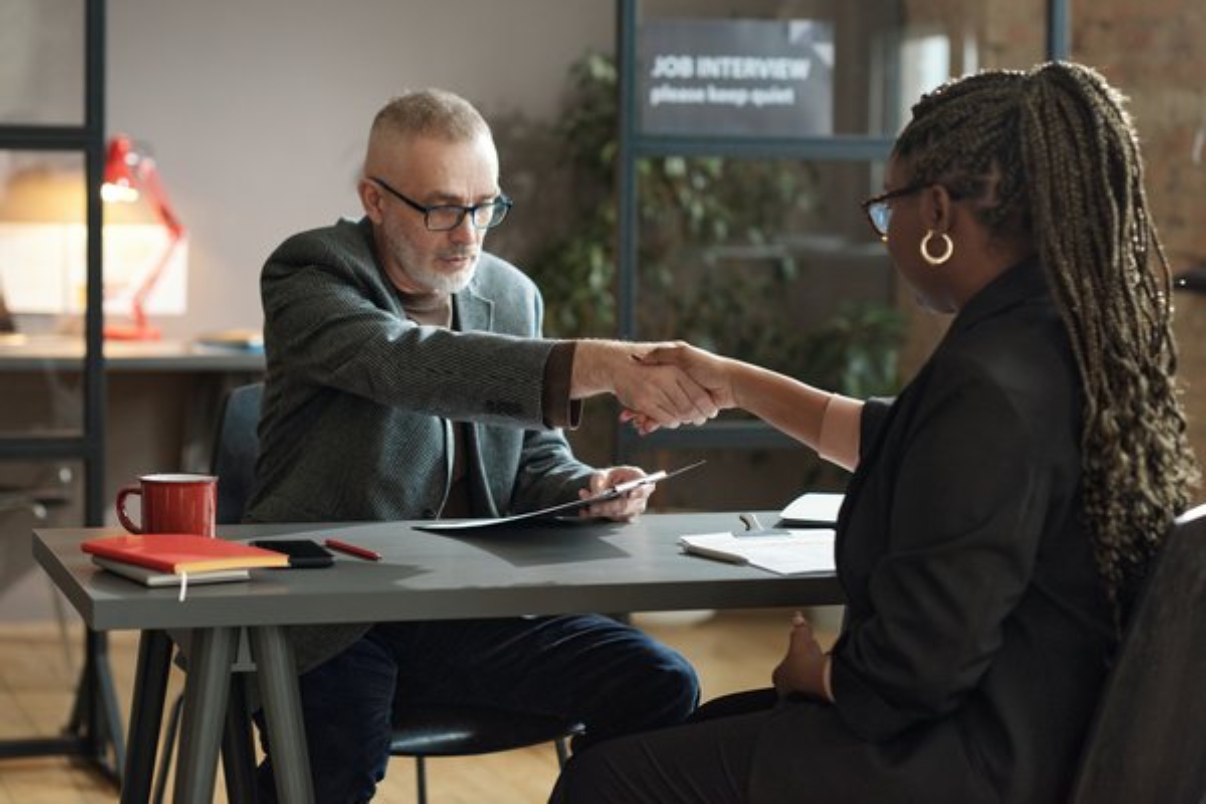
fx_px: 2847
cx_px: 603
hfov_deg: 23.9
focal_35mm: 85
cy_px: 402
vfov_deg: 16.1
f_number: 2.8
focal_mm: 85
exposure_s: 1/200
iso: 800
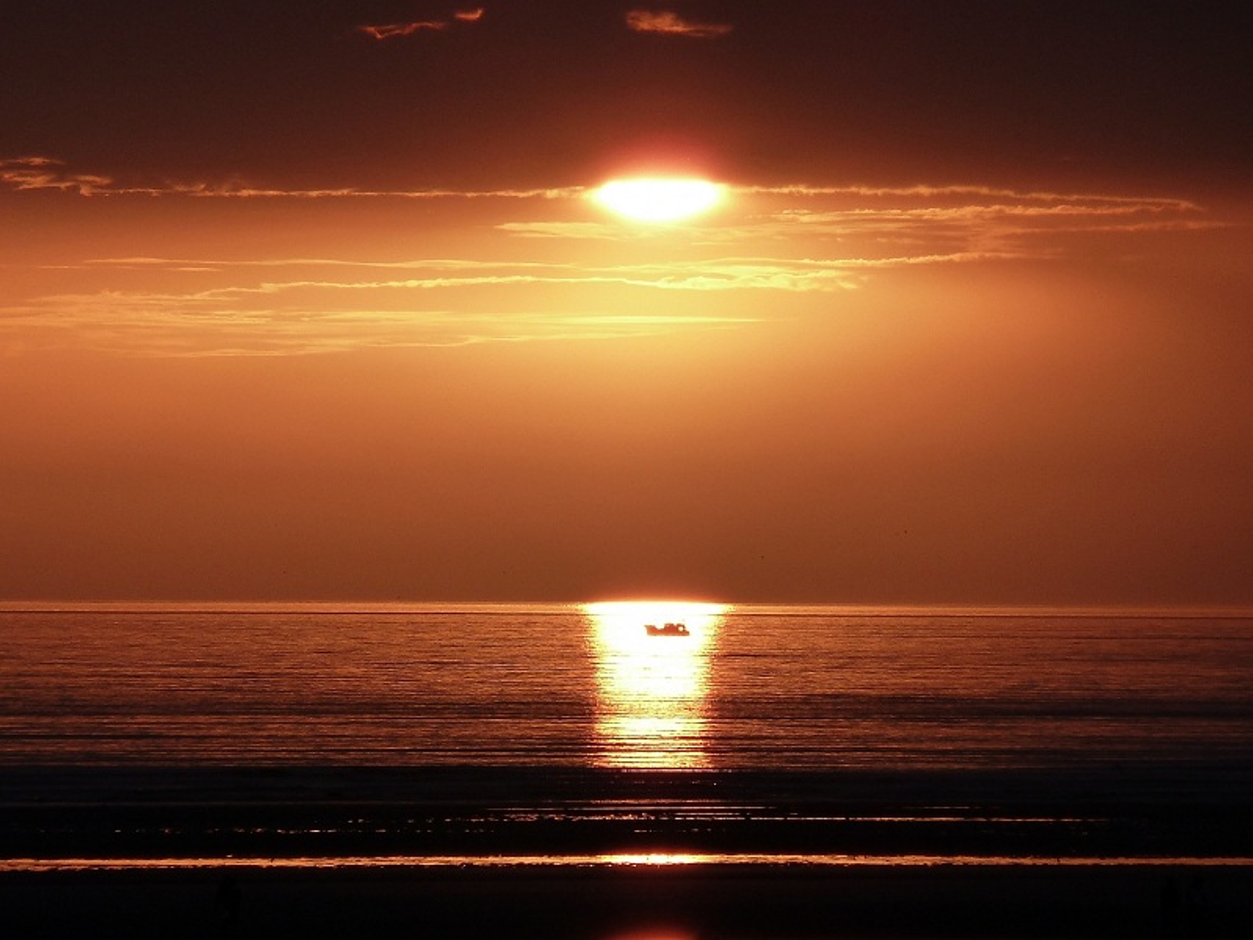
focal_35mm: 399
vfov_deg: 3.7
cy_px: 470
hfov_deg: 5.0
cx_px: 626
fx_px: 14443
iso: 125
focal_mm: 49.2
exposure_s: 1/500
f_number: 5.6
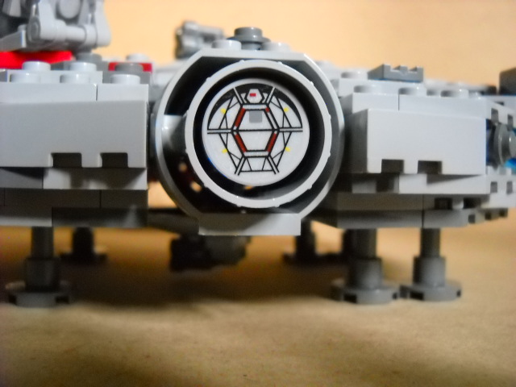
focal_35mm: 41
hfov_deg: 45.8
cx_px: 258
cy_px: 194
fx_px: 611
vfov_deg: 35.1
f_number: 3.1
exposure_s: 1/6
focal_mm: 6.72
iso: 800
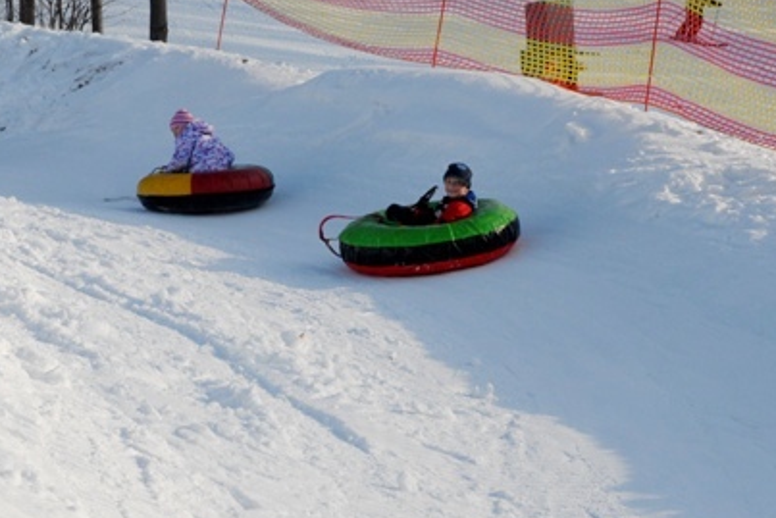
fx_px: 2674
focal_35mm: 124
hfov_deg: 16.5
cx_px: 349
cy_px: 277
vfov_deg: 11.1
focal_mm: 52
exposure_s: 1/500
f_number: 14
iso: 320
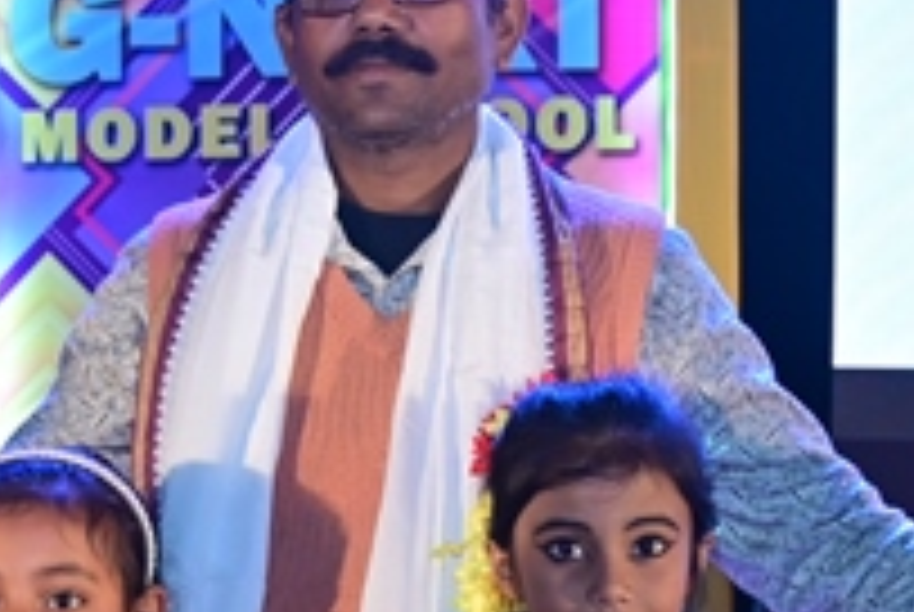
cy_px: 682
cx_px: 356
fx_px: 4575
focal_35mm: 180
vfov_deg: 7.6
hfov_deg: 11.4
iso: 500
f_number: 4.8
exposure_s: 1/100
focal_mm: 30.5
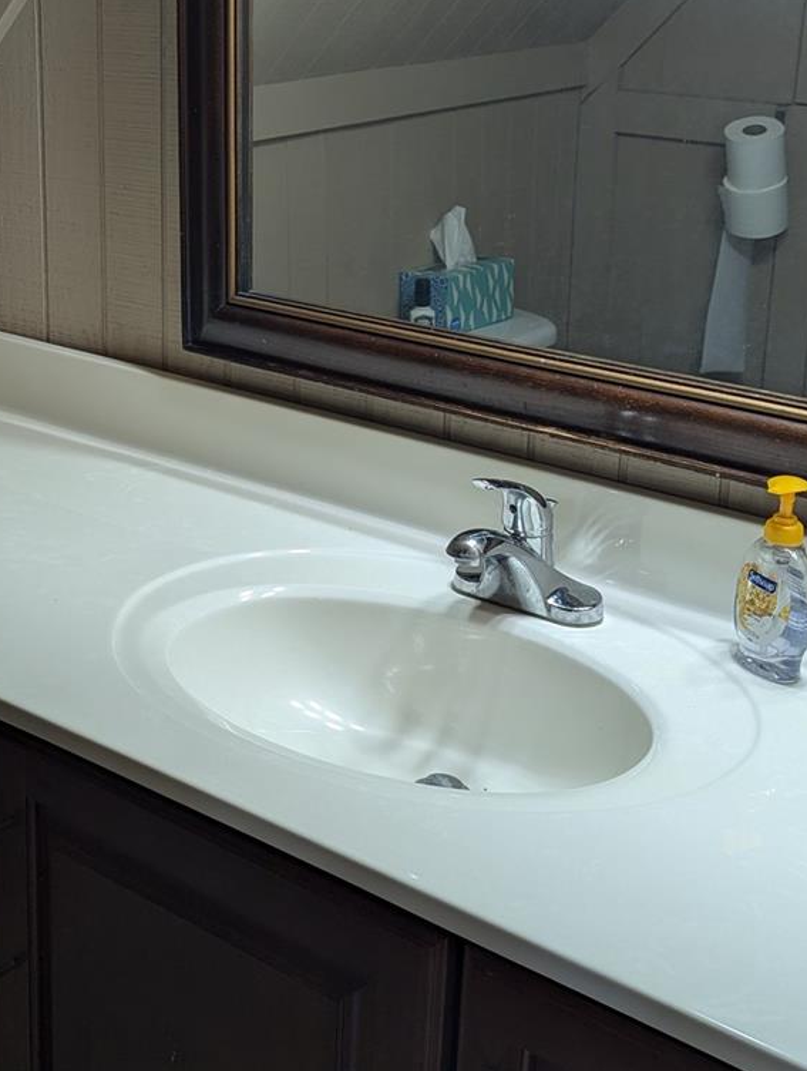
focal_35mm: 49
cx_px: 325
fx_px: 1518
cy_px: 424
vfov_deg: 38.7
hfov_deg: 29.7
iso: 47
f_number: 1.85
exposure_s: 1/40
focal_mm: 6.81
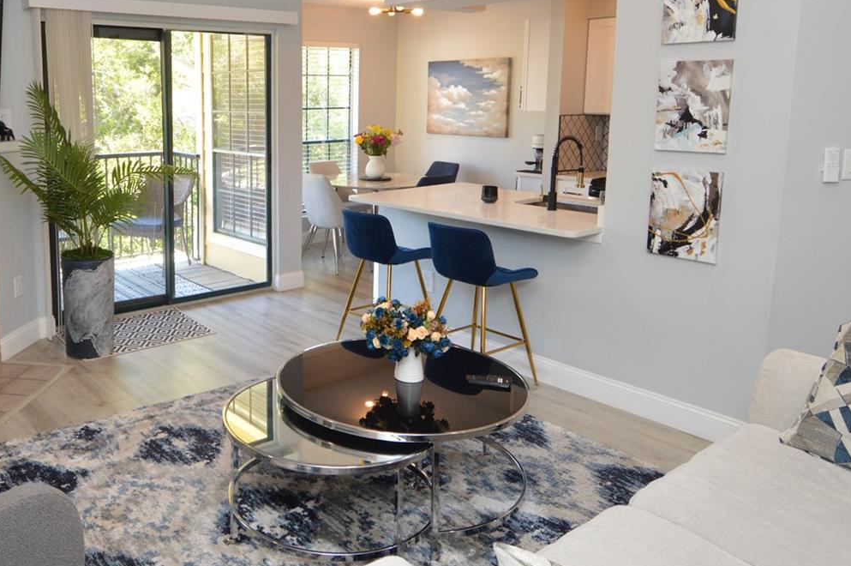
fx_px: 685
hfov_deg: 61.8
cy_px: 205
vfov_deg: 44.4
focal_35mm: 29
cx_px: 270
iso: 450
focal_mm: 12
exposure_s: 1/60
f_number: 4
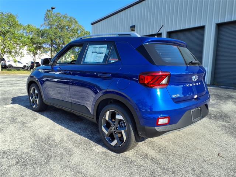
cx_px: 118
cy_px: 88
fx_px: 184
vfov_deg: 51.4
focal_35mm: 27
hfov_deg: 65.3
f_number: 1.9
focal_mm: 3.58
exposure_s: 1/1000
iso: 40
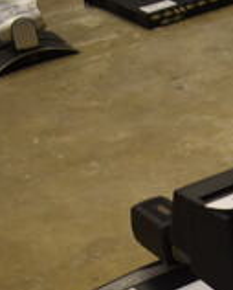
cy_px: 371
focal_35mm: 125
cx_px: 483
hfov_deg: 11.1
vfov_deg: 14.8
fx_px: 1073
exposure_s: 1/125
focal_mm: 23
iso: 800
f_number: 3.8
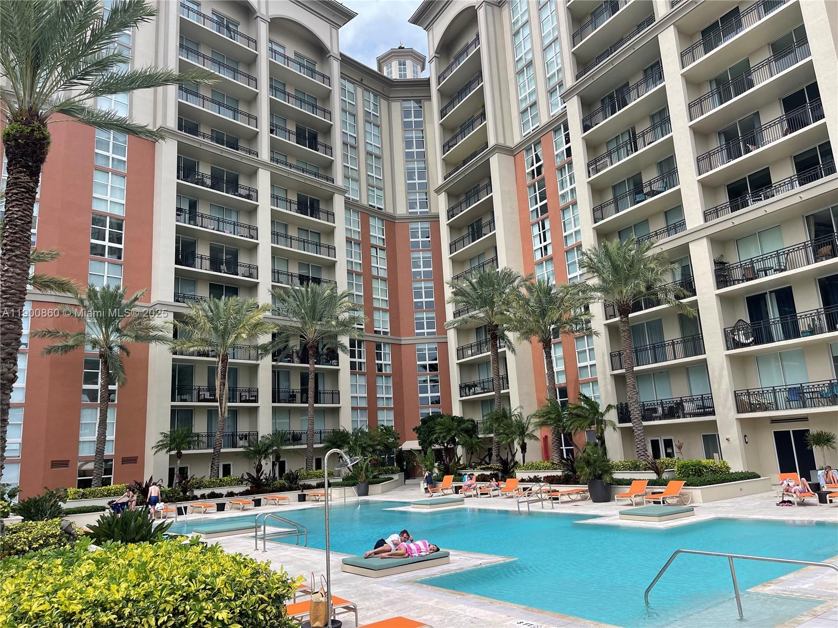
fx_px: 605
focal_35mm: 25
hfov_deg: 69.4
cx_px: 419
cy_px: 314
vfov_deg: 54.9
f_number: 1.6
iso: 32
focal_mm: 5.1
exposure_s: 1/2123
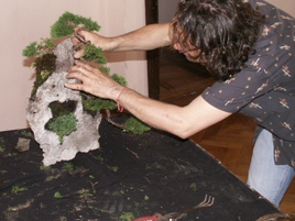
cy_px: 49
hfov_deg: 33.0
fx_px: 494
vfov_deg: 24.9
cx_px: 103
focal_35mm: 58
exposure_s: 1/40
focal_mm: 5.86
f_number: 2.8
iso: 160
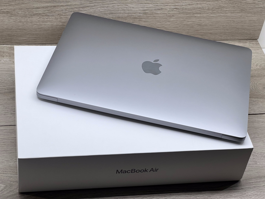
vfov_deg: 19.1
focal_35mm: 77
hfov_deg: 25.3
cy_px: 100
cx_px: 132
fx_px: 589
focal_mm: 9
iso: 32
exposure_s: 1/100
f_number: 2.8
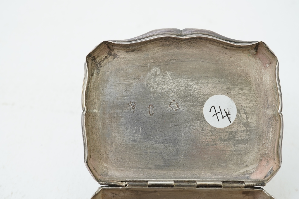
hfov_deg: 43.6
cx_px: 150
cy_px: 100
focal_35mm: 45
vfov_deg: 29.9
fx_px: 374
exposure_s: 1/50
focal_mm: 30
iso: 640
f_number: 13
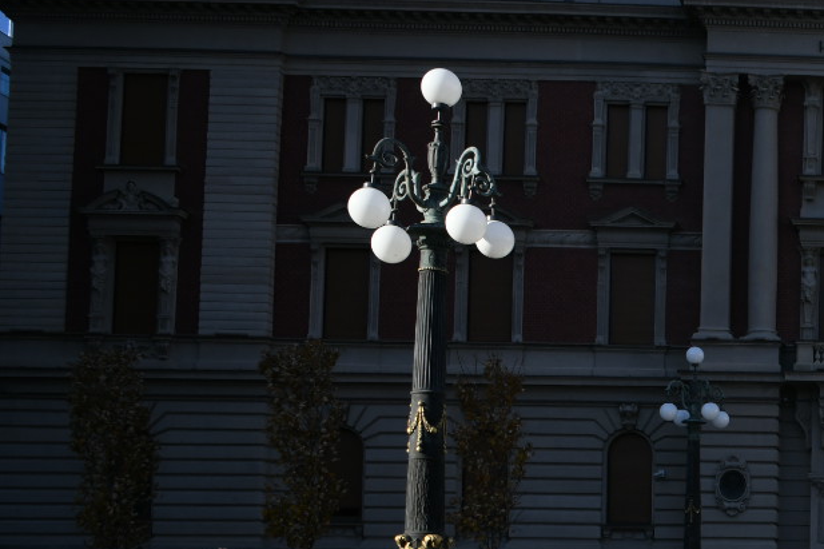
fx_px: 1442
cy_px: 574
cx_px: 1080
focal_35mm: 63
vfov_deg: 20.7
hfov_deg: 26.8
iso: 500
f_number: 2.8
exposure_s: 1/8000
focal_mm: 24
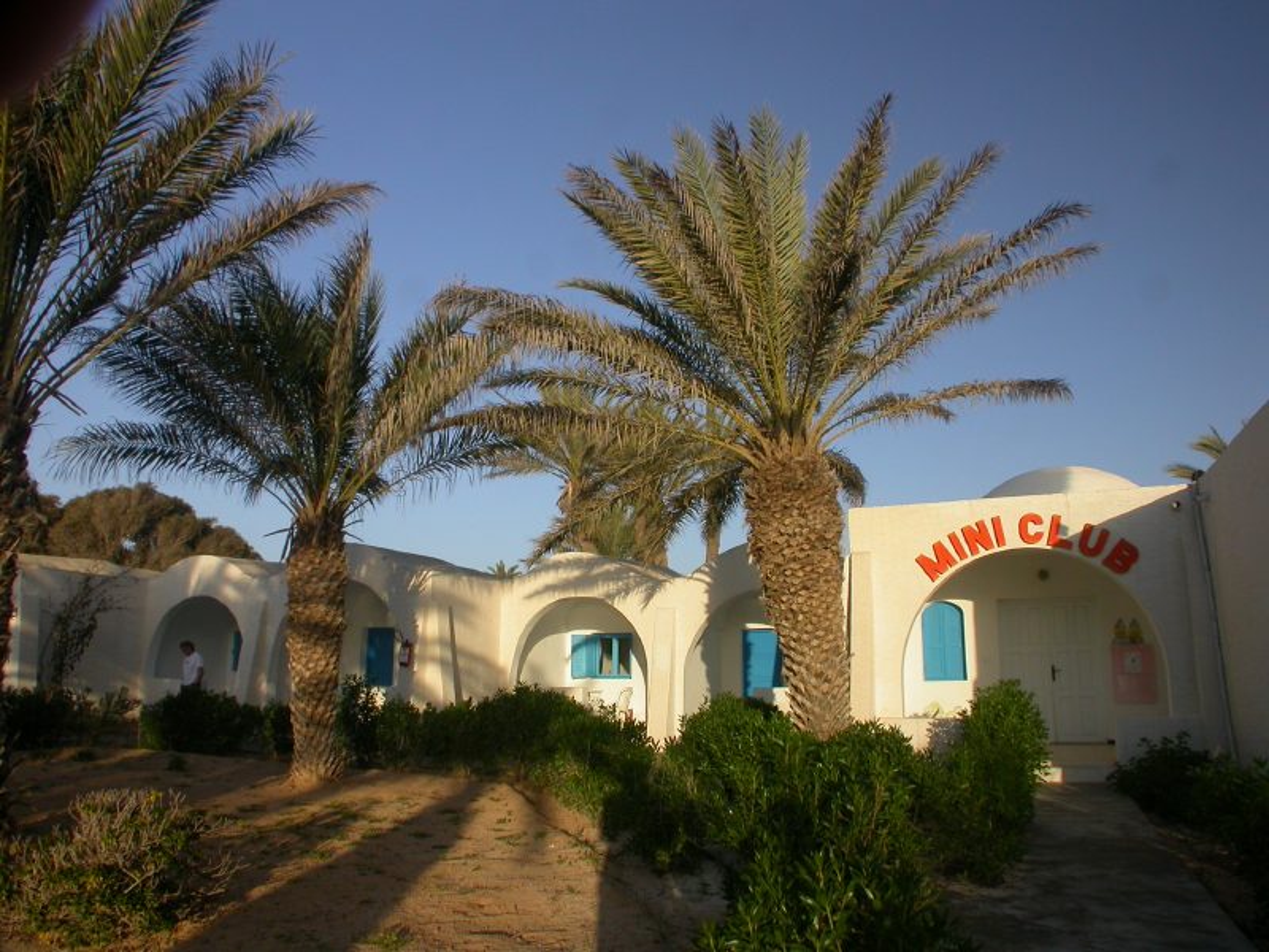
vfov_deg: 37.7
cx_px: 634
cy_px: 476
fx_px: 1393
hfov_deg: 49.0
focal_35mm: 38
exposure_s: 1/170
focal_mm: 7.85
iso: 100
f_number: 4.7
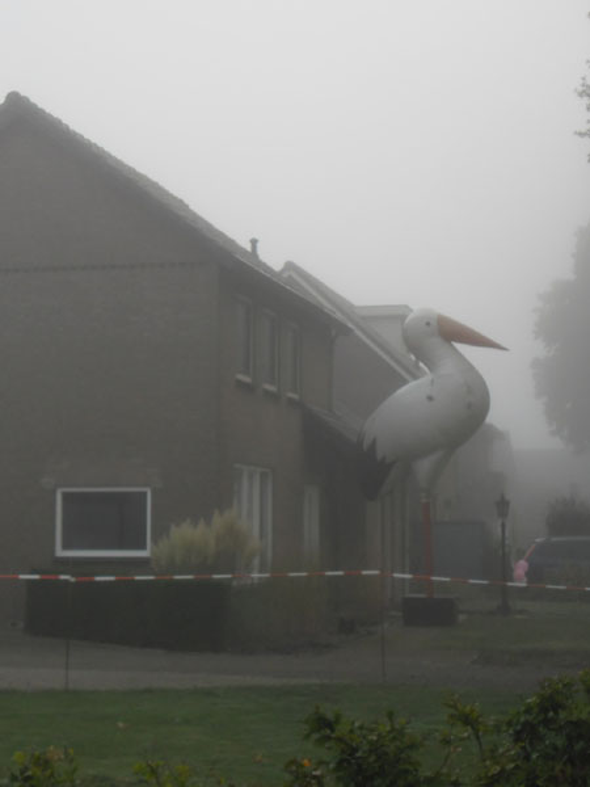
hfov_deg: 28.0
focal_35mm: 52
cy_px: 394
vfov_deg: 36.8
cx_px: 295
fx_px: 1182
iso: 100
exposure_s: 1/60
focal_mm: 9.3
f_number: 5
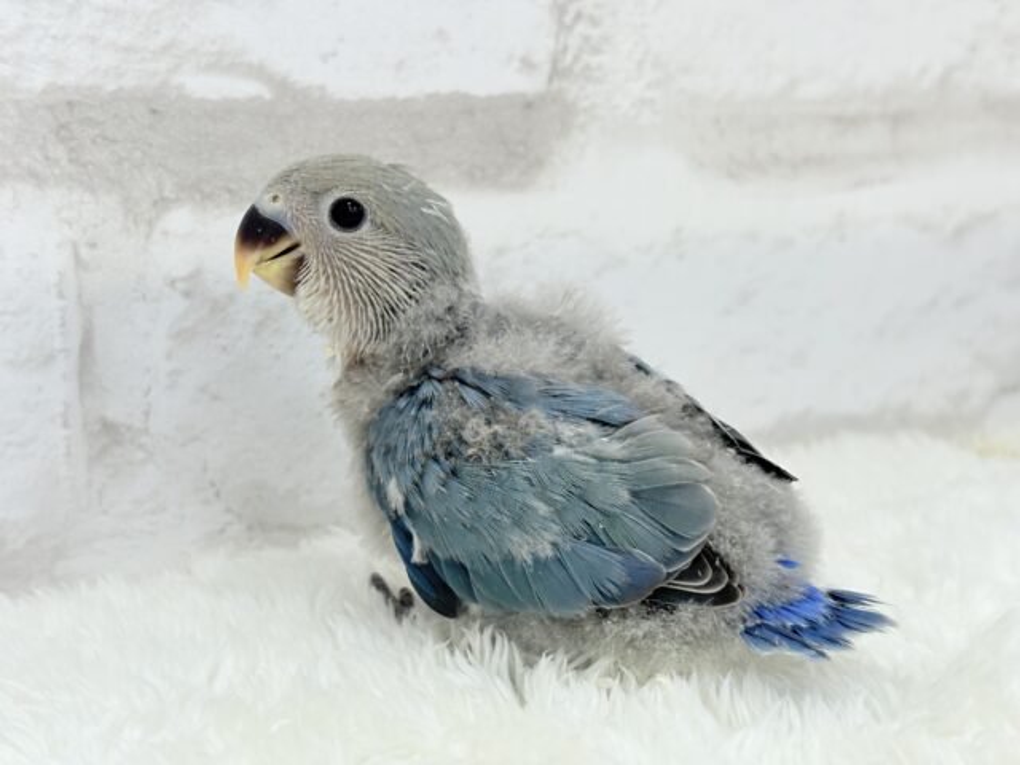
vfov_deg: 28.0
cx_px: 510
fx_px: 1532
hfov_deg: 36.8
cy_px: 382
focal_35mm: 52
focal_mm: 5.96
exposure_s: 1/100
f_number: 1.6
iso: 80
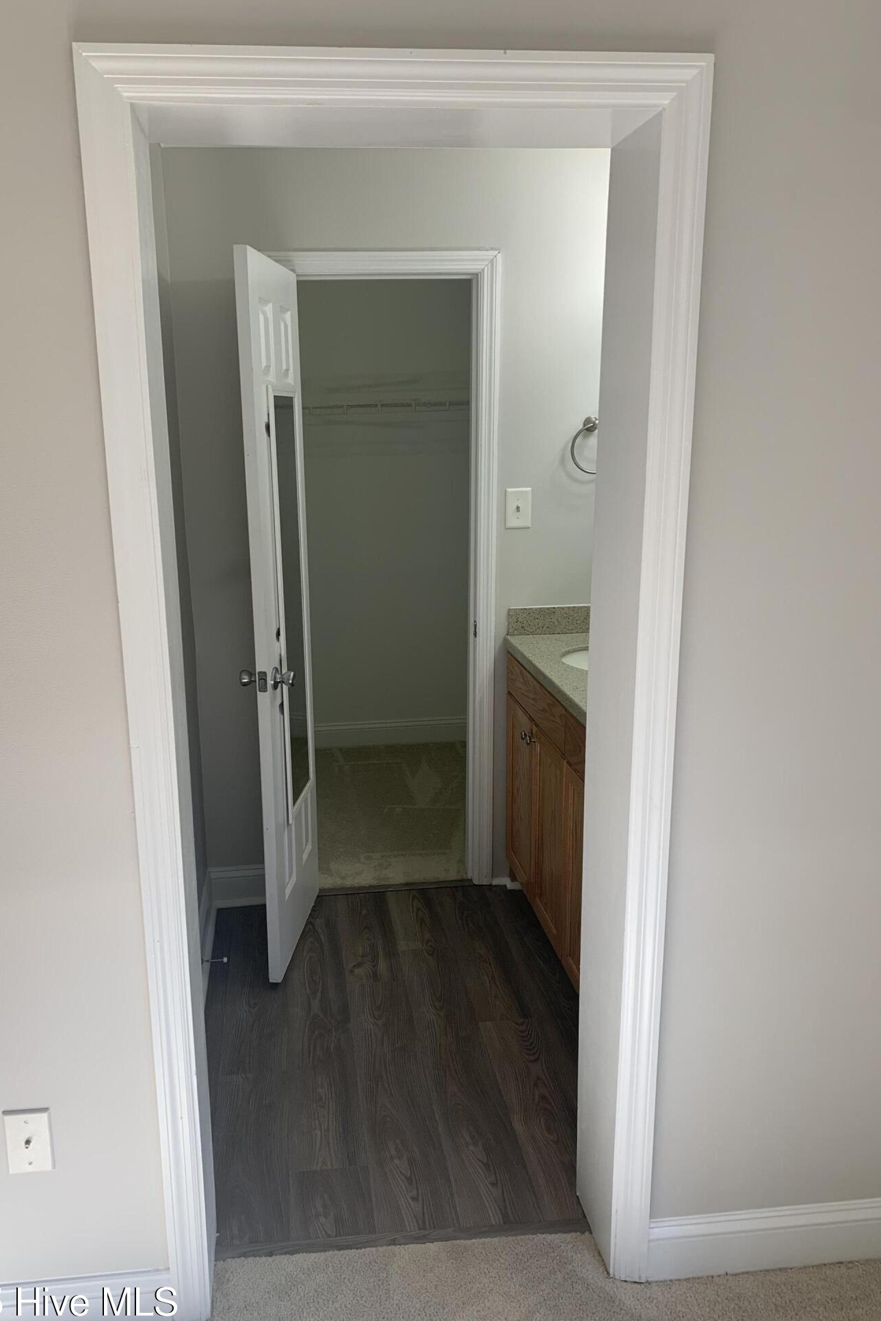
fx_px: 1028
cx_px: 399
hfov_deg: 46.3
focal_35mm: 28
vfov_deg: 65.5
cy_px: 681
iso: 50
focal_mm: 4.25
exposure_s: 1/121
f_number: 1.8
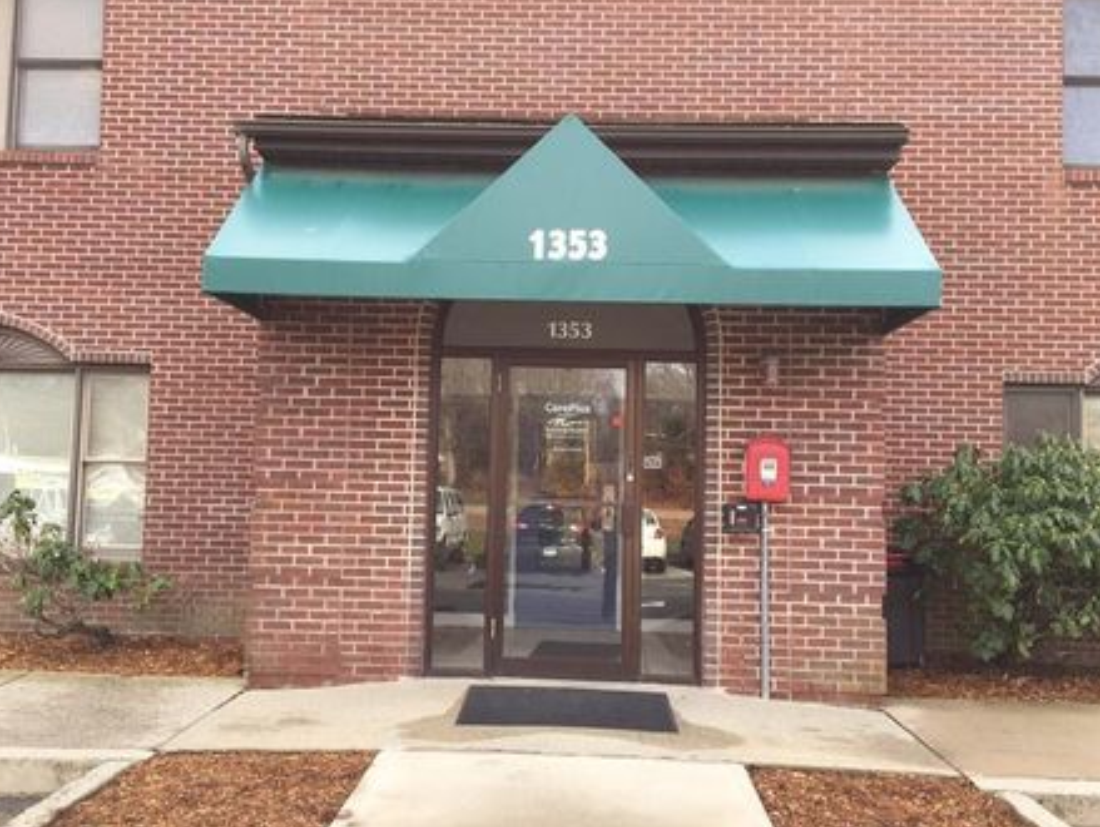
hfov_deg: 55.3
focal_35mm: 33
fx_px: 1050
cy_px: 417
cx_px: 546
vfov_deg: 43.0
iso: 32
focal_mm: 4.15
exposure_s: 1/235
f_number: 2.2
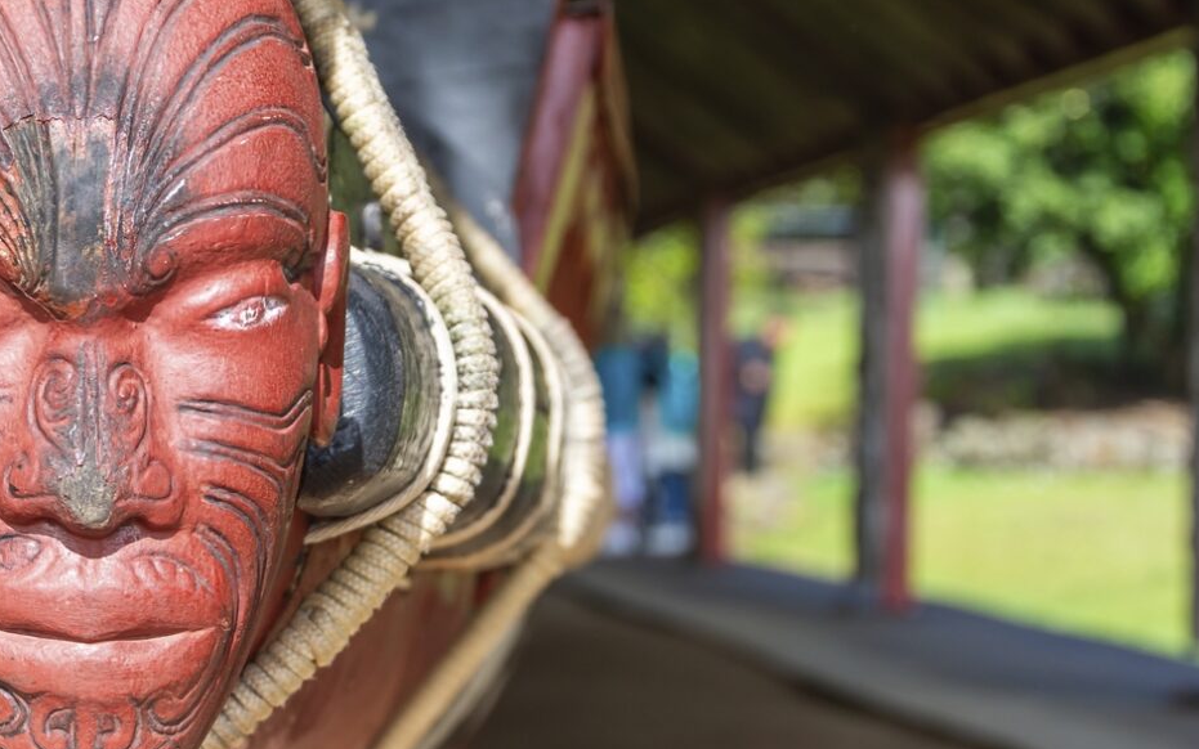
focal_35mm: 156
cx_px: 135
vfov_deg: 8.4
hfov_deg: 13.3
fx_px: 5098
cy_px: 306
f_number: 6.3
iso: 100
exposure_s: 1/250
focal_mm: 48
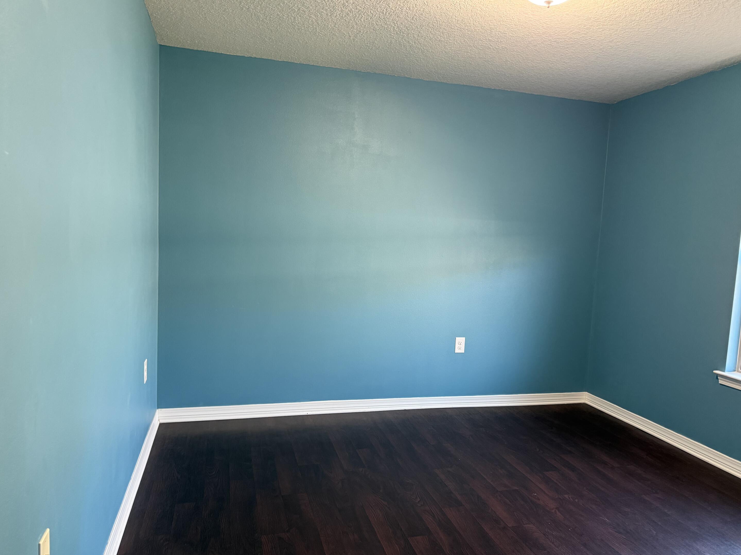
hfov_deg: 69.4
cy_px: 284
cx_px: 382
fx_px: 535
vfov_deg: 54.9
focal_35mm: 25
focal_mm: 6.76
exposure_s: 1/60
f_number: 1.78
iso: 400
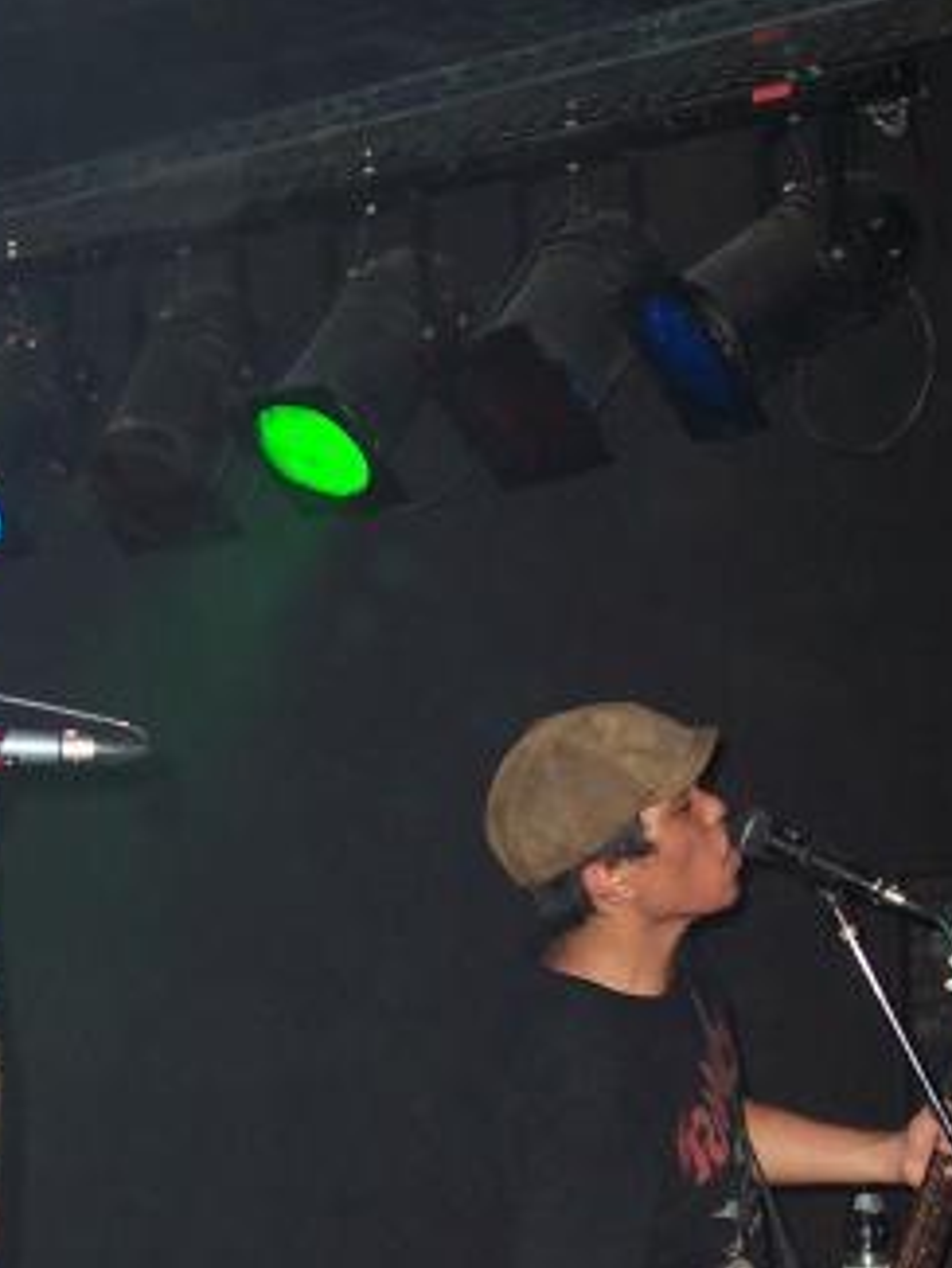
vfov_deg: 22.6
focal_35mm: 85
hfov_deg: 17.4
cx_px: 507
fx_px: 3115
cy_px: 1077
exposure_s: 1/60
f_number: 3
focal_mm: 7
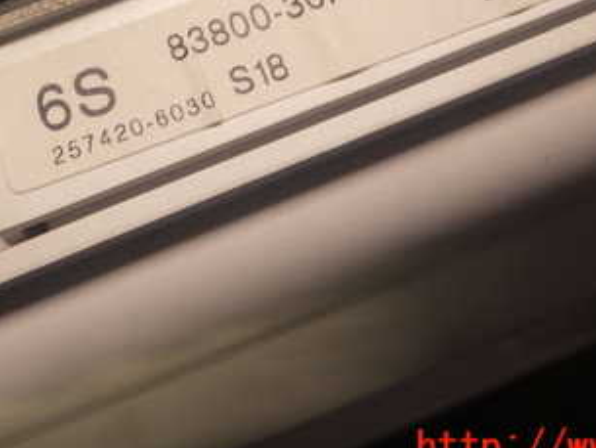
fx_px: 1051
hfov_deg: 31.7
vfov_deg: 23.3
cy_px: 33
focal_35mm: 61
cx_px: 272
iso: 250
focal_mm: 5.5
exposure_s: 1/45
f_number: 3.1
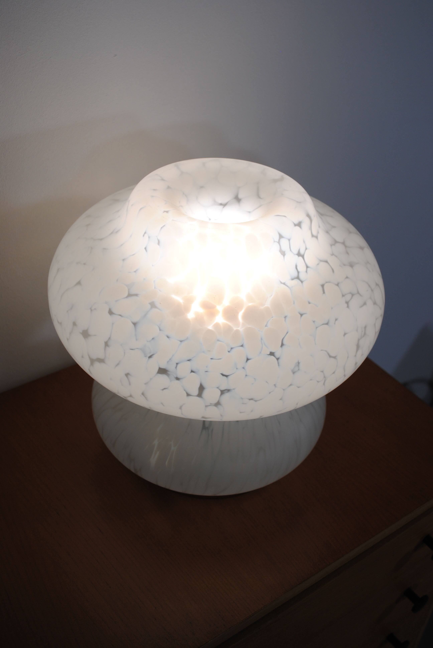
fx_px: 756
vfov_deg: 46.3
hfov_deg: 32.0
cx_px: 216
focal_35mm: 42
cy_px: 324
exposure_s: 1/125
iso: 100
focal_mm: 28
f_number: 5.6
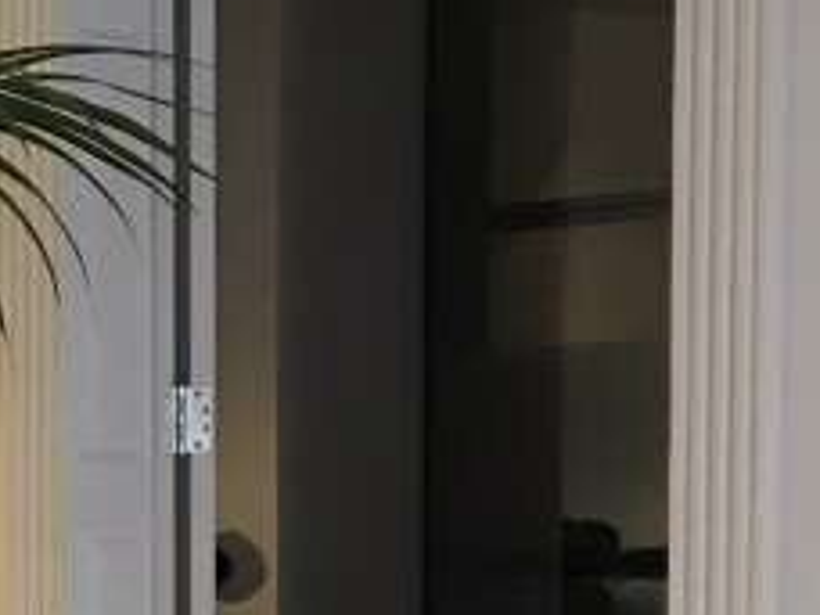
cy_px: 744
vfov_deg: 11.5
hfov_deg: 13.3
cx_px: -870
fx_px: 2985
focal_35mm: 126
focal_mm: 3.99
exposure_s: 1/17
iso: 100
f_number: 1.8
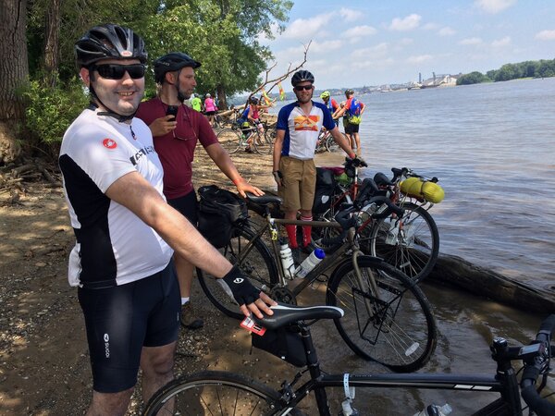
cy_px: 208
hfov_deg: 61.7
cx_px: 278
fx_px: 465
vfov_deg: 48.2
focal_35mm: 29
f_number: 2.2
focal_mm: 4.15
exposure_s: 1/1520
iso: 32
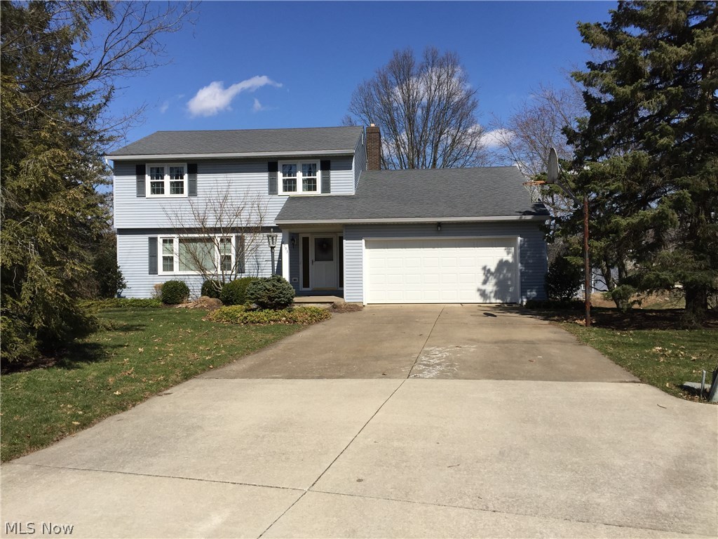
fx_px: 602
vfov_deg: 48.2
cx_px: 359
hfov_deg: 61.7
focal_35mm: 29
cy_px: 270
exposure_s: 1/2825
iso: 32
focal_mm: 4.15
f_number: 2.2
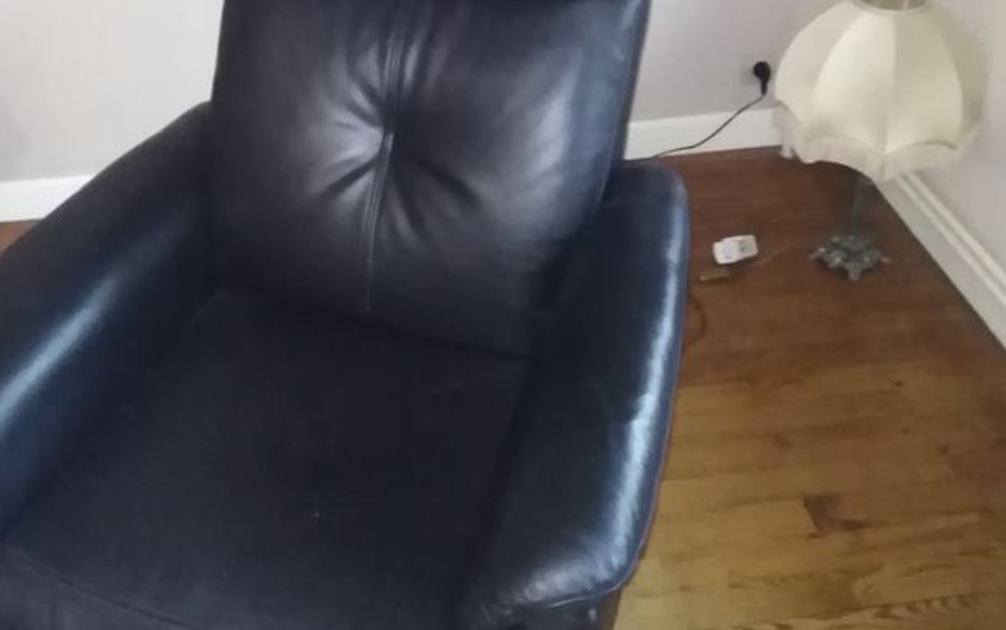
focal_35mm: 45
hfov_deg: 44.1
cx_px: 399
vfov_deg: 28.2
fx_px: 1234
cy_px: 150
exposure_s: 1/12
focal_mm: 3.46
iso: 2240
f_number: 2.2
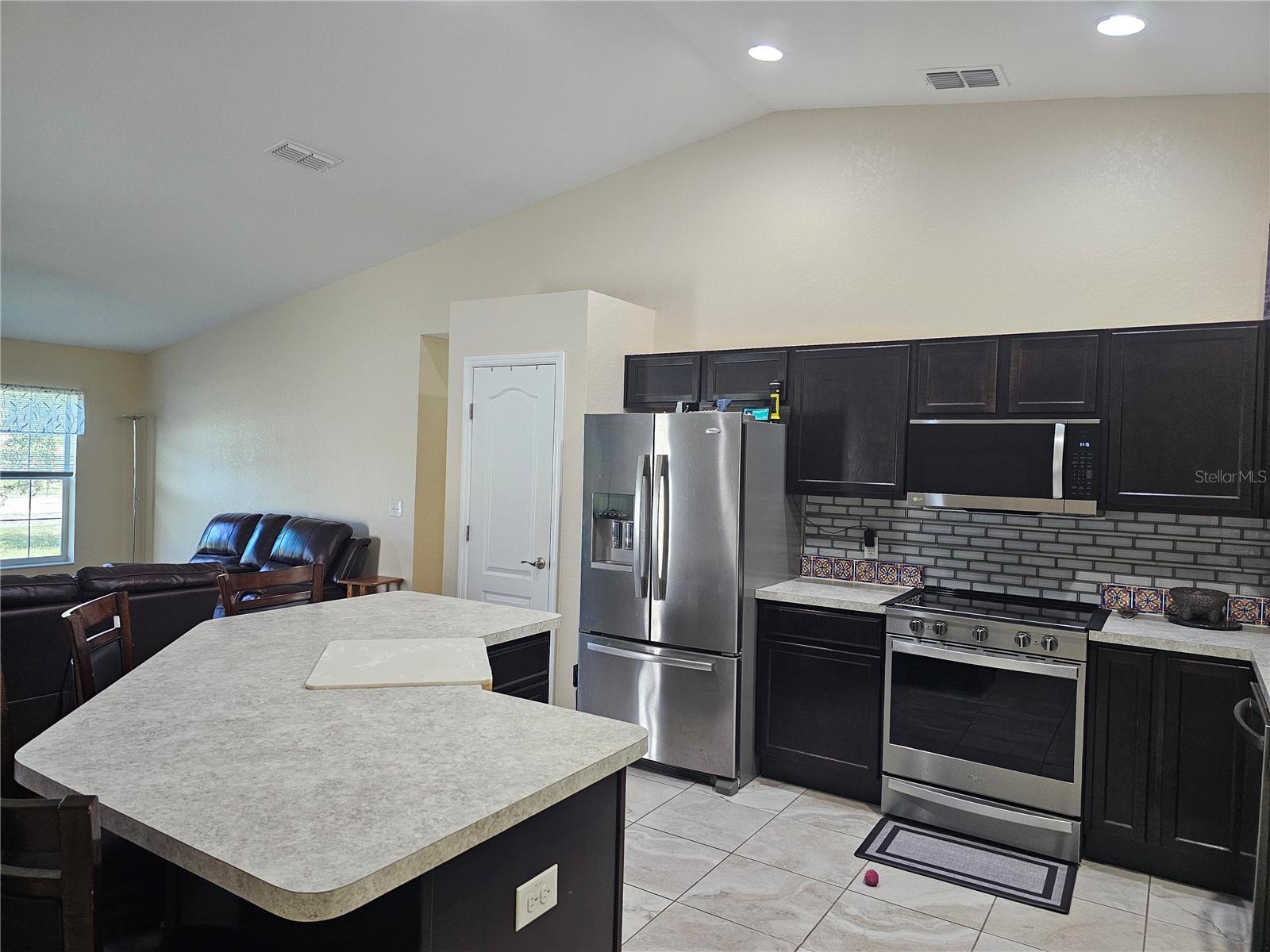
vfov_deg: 58.9
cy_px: 476
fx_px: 844
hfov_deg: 73.9
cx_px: 635
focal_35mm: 23
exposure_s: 1/120
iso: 500
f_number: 1.7
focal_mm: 6.3
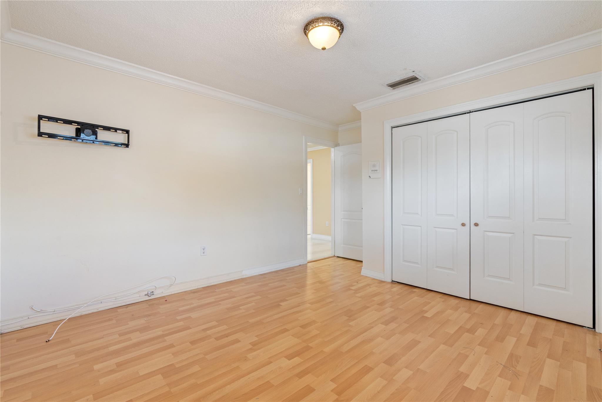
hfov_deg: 96.7
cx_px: 301
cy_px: 201
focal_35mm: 16
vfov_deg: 73.7
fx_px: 268
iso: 800
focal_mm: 16
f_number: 9
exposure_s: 1/3
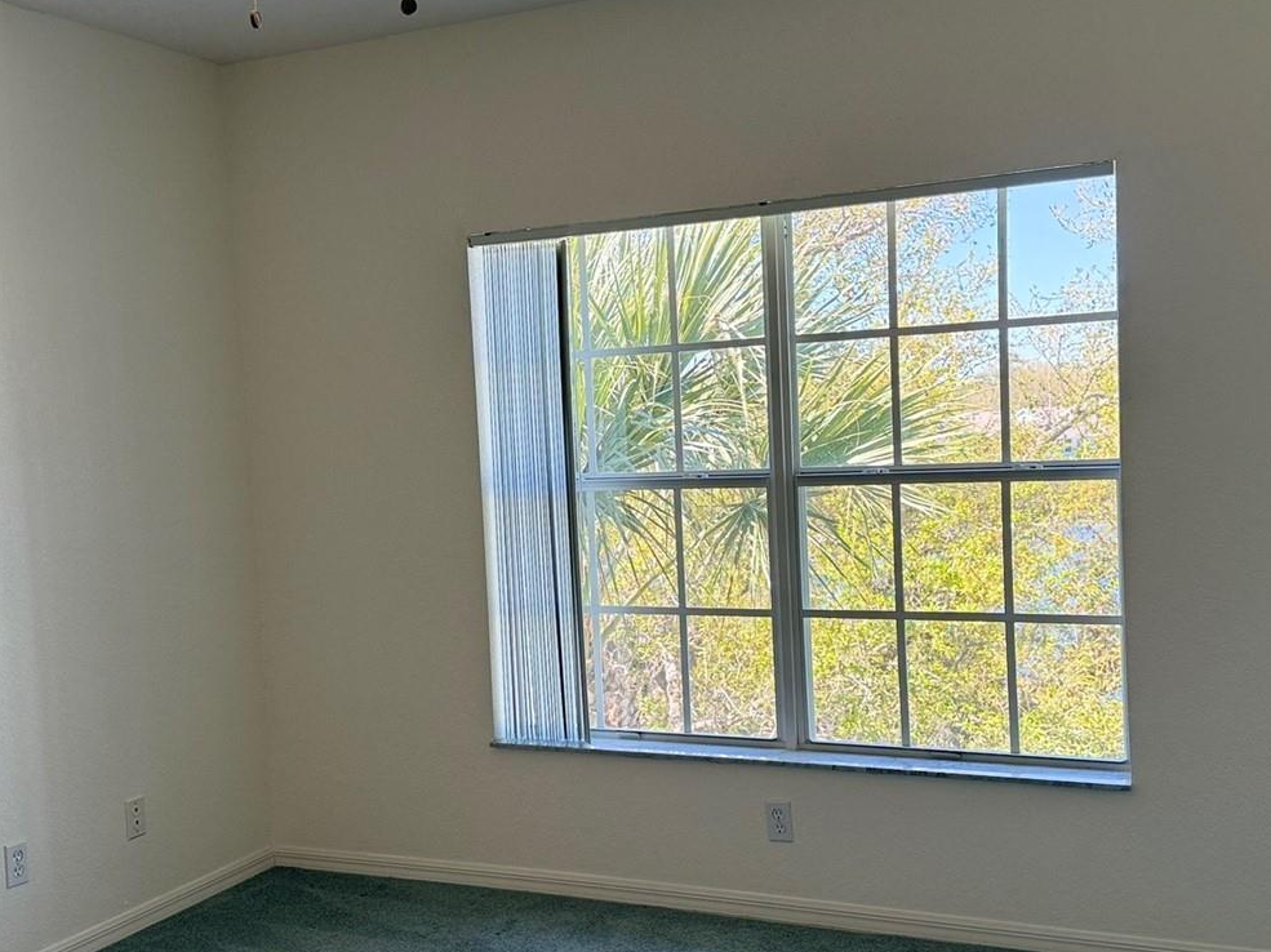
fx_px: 1431
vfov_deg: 36.8
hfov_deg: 47.9
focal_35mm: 39
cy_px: 517
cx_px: 615
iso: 100
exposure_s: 1/342
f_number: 1.78
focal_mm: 6.76
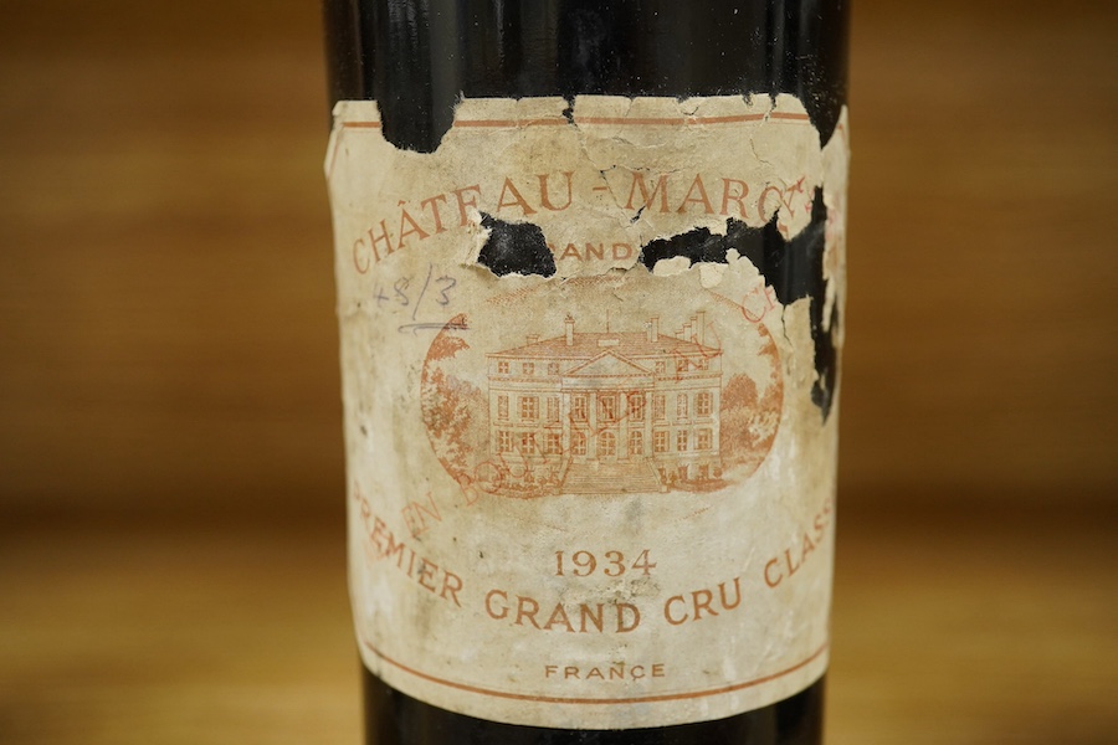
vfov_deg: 29.9
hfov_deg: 43.6
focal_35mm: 45
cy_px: 372
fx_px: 1397
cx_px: 559
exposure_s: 1/125
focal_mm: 30
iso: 1250
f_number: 7.1
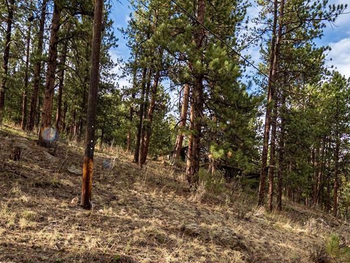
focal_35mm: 36
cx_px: 194
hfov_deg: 51.2
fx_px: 364
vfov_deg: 38.6
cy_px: 200
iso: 200
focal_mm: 7
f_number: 2.8
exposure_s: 1/640
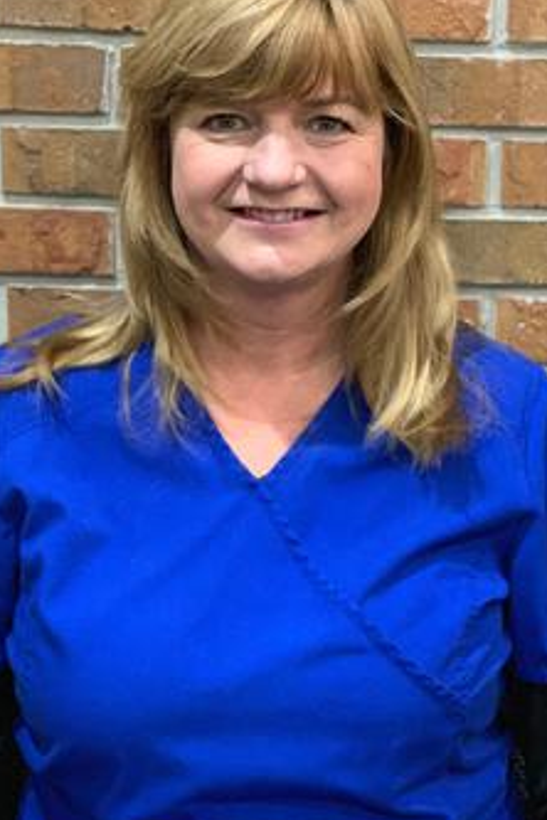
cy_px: 384
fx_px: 1664
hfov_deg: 18.7
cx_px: 309
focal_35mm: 73
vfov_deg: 27.7
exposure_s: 1/40
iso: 500
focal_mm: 6
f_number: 2.4
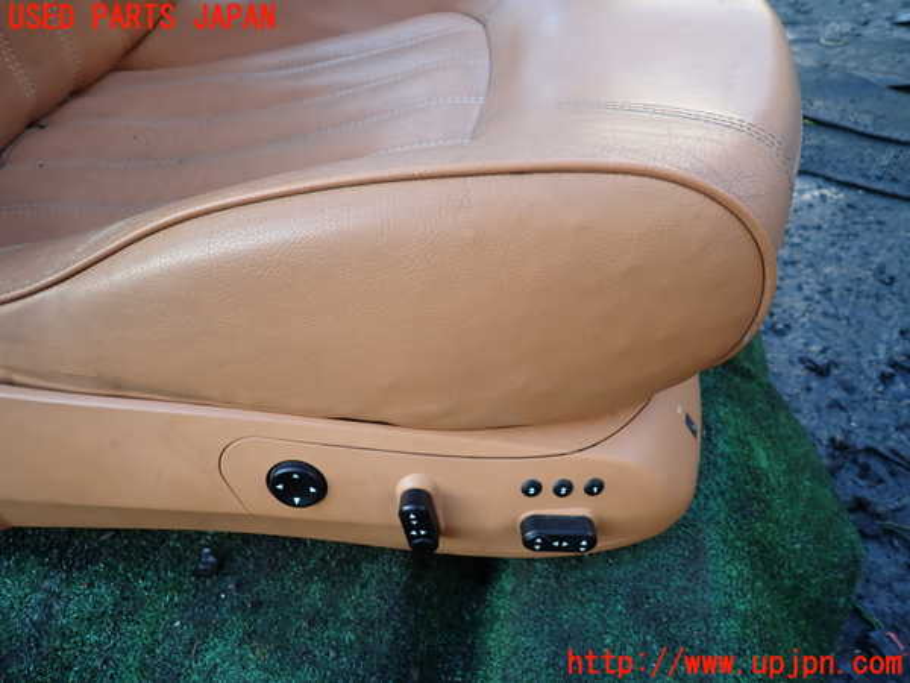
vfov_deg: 54.9
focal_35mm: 25
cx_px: 455
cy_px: 342
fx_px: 657
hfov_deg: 69.4
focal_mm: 4.5
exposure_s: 1/100
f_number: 2
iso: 100
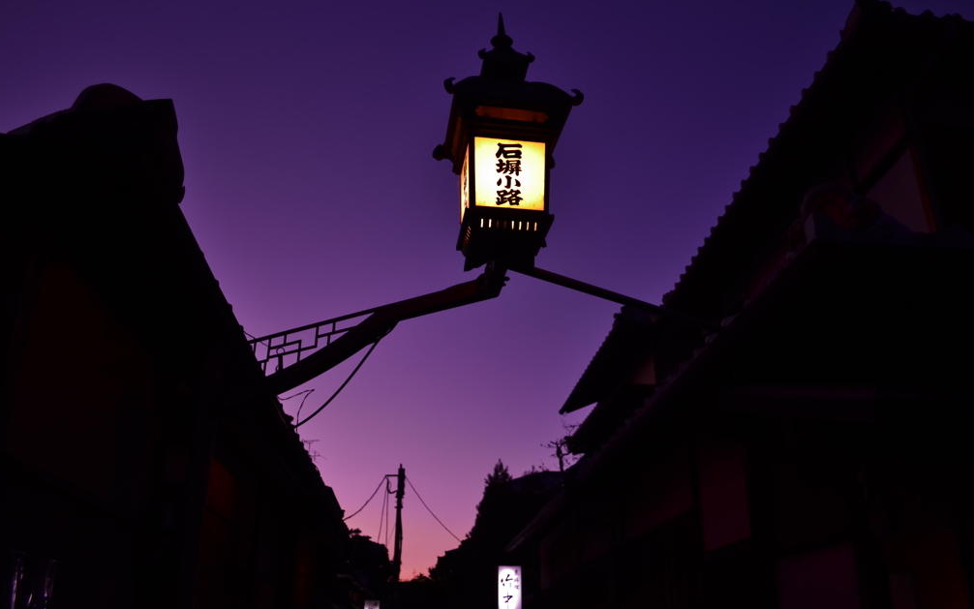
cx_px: 487
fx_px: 743
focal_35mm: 28
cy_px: 298
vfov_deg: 44.5
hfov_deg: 66.5
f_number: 3.5
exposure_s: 1/50
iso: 800
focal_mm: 18
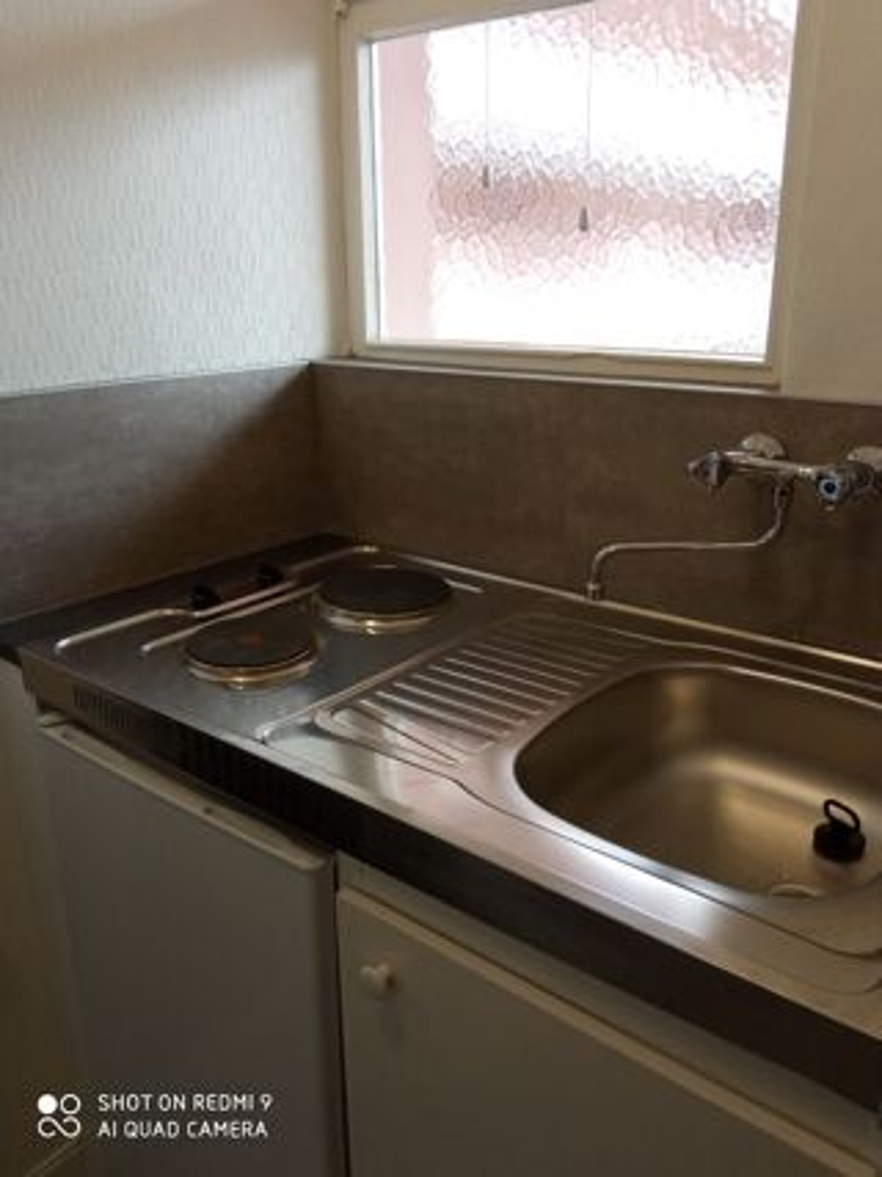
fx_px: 918
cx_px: 441
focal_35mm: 27
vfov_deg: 65.3
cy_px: 588
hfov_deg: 51.3
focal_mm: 3.79
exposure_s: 1/33.3
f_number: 2.2
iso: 144
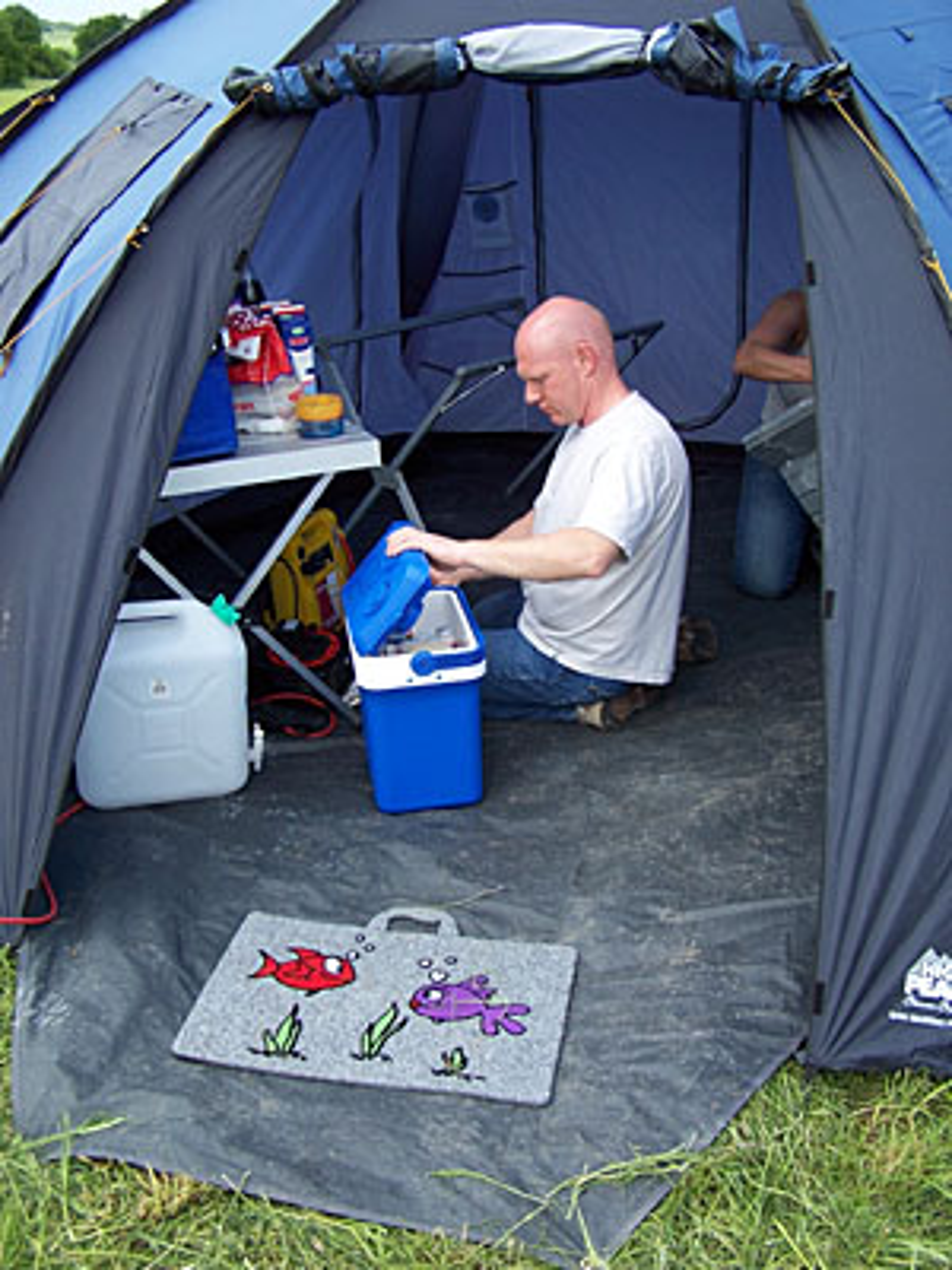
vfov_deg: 49.0
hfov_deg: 37.7
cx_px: 476
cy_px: 635
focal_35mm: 38
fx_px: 1393
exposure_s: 1/250
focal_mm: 6.3
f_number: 2.8
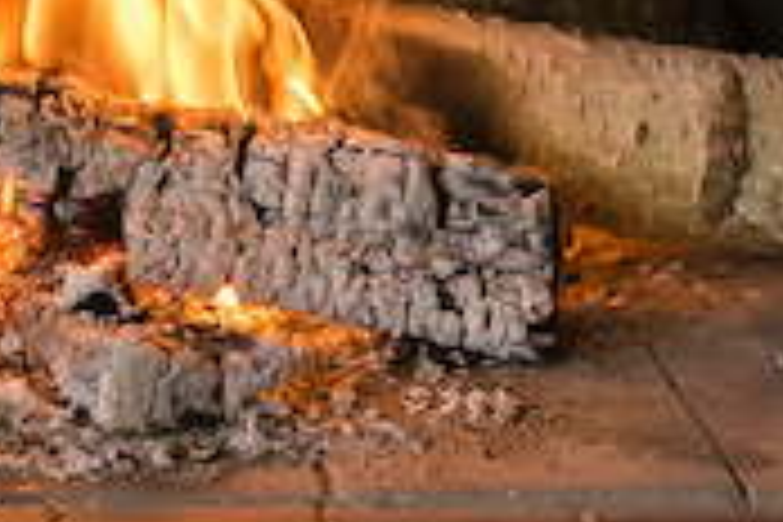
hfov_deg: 11.8
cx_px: -86
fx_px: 3741
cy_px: -601
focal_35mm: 172
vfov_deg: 7.6
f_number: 4
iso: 800
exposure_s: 1/160
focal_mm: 30
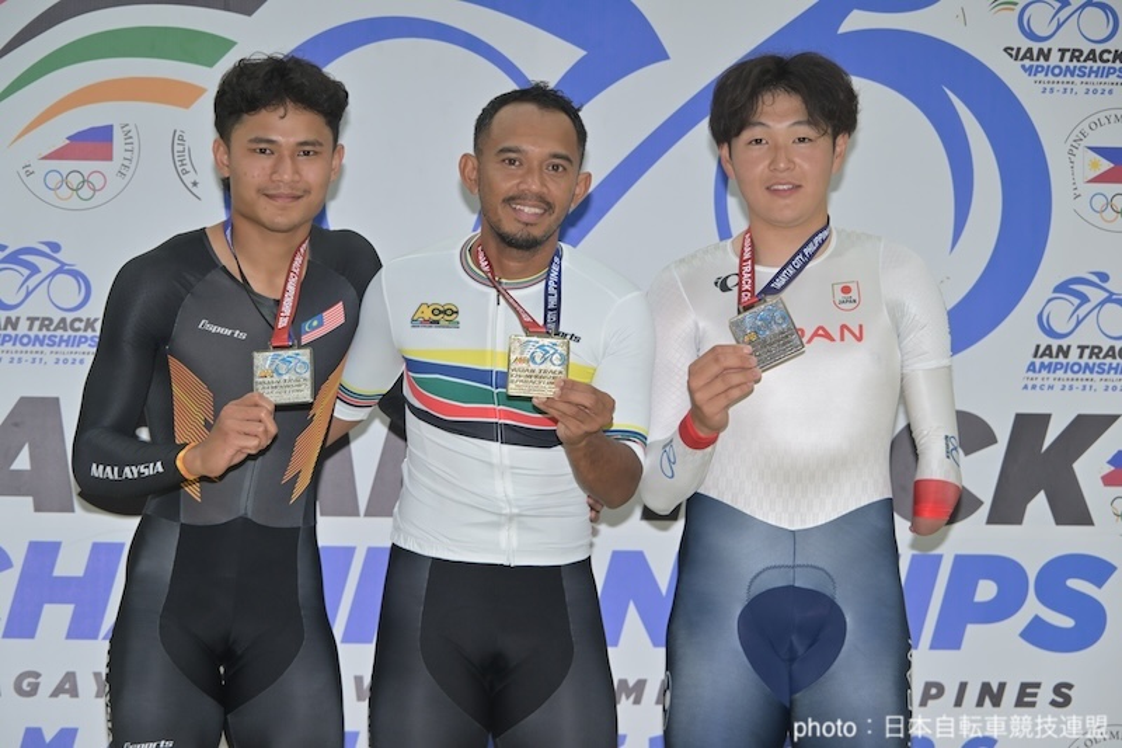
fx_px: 3739
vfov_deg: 11.4
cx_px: 561
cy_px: 374
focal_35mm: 120
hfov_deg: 17.1
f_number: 8
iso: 1000
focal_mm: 120
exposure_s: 1/160
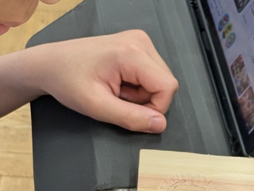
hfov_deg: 14.6
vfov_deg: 11.0
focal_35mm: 135
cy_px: 140
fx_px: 991
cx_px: 156
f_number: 1.89
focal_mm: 5.43
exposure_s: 1/60
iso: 117
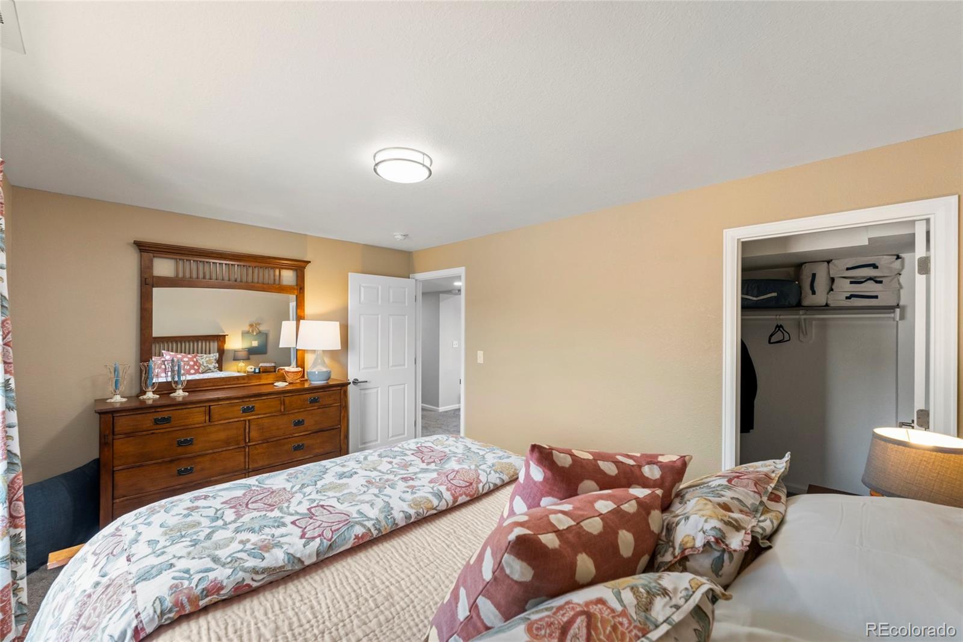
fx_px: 374
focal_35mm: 14
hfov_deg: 104.3
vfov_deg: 81.2
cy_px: 321
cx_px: 482
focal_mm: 14
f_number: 8
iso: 800
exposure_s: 1/6
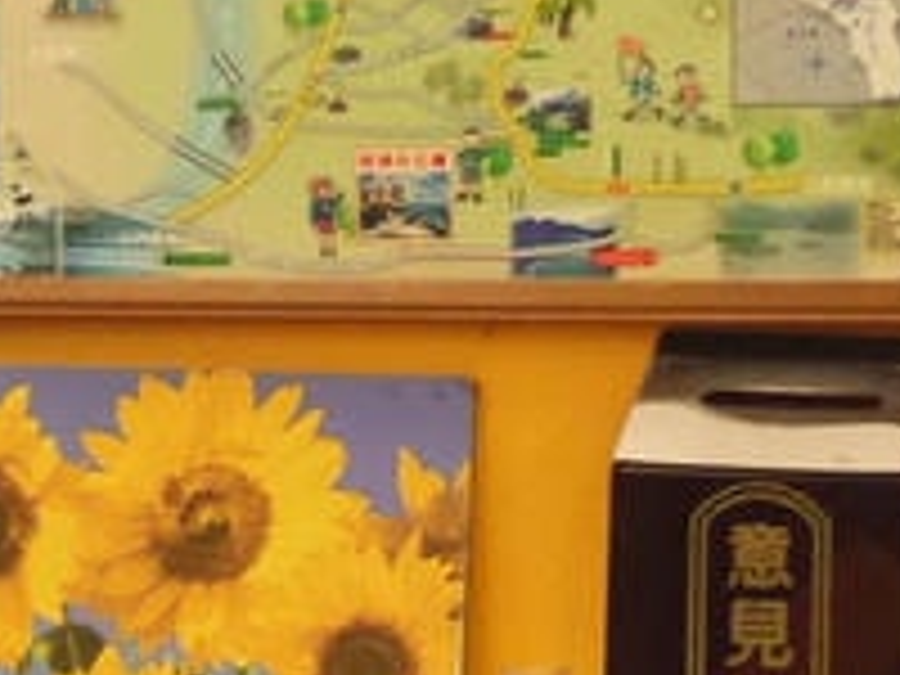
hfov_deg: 8.2
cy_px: 886
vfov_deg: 6.1
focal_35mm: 240
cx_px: 248
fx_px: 6240
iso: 800
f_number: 1.7
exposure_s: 1/125
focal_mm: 20
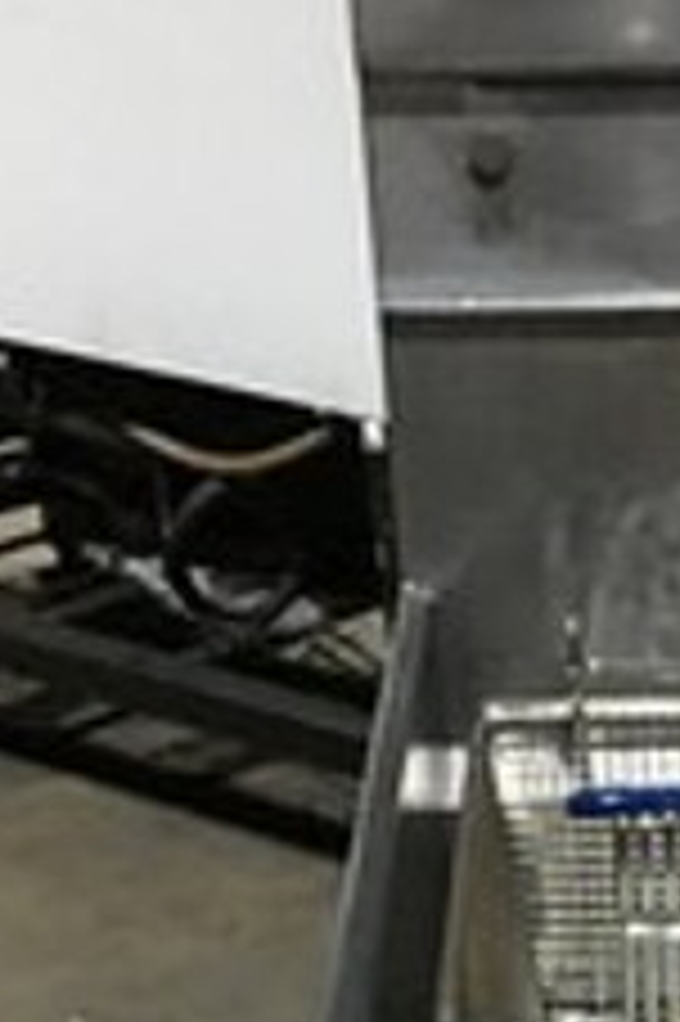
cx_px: 811
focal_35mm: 108
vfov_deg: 17.6
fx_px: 3064
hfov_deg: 12.4
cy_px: 1375
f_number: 2.2
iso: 50
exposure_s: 1/4
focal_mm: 4.15
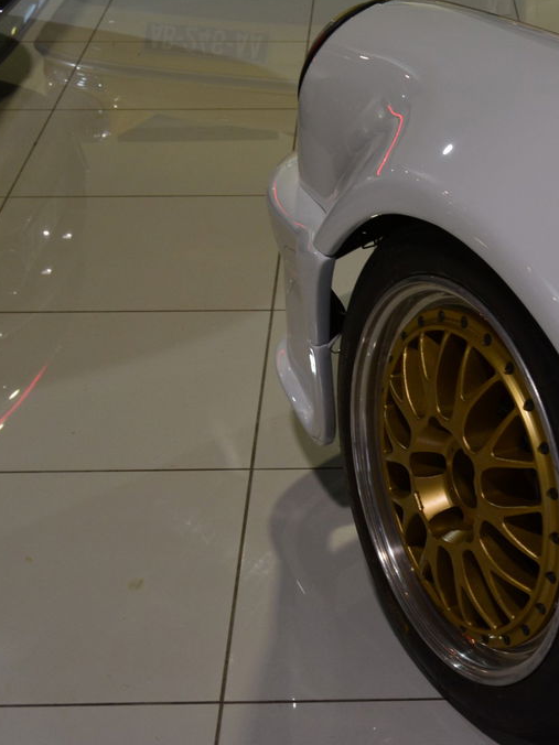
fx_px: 1787
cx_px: 497
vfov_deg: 23.6
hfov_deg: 17.5
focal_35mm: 83
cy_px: 371
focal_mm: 38
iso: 800
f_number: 8
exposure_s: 1/50
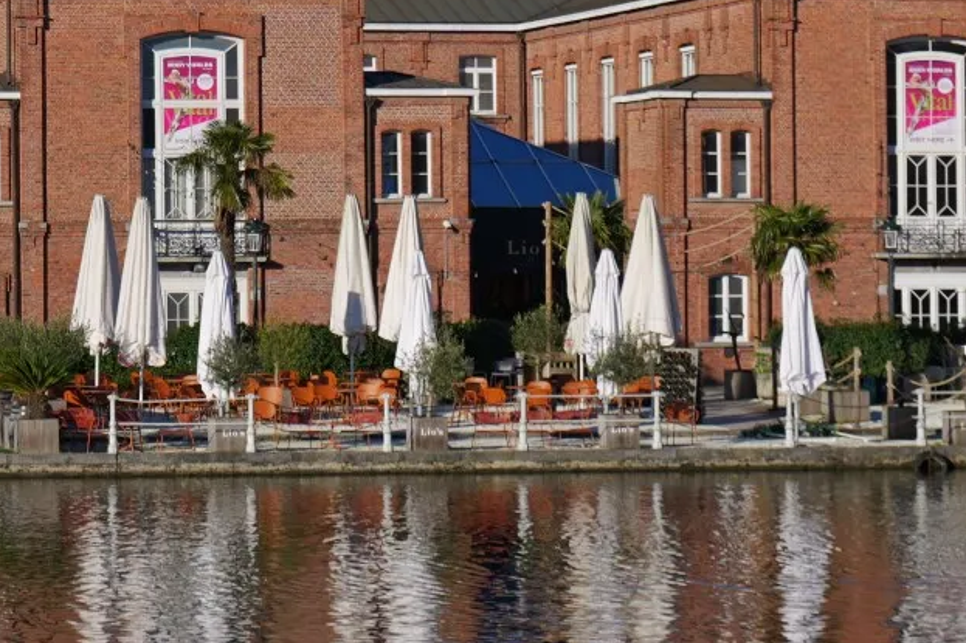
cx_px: -28
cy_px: 8
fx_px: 4185
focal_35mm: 156
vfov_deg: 8.7
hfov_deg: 13.0
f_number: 8
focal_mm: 60
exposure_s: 1/400
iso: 100
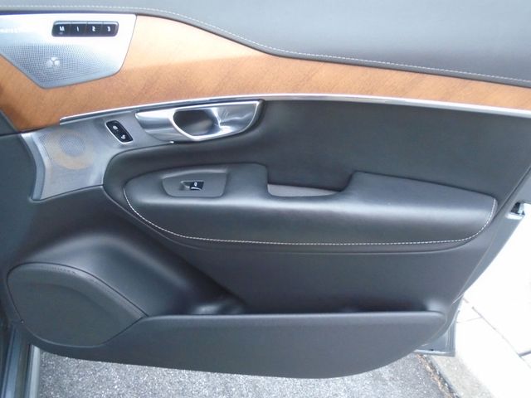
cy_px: 199
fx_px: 399
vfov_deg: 53.1
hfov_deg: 67.3
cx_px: 266
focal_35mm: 26
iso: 400
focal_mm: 4.6
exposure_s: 1/25
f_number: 3.2
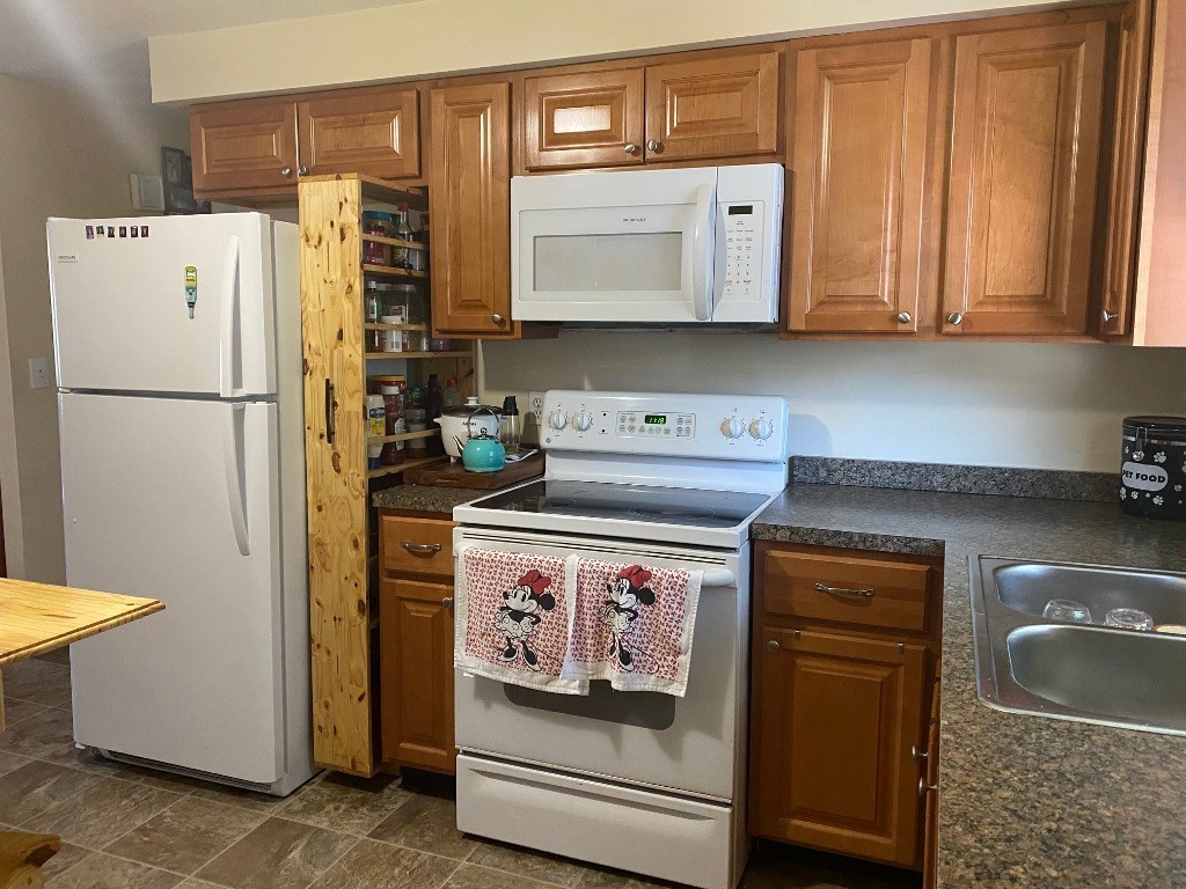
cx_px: 593
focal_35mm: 26
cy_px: 444
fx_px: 891
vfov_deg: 53.1
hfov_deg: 67.3
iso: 320
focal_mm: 4.25
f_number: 1.8
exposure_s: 1/40
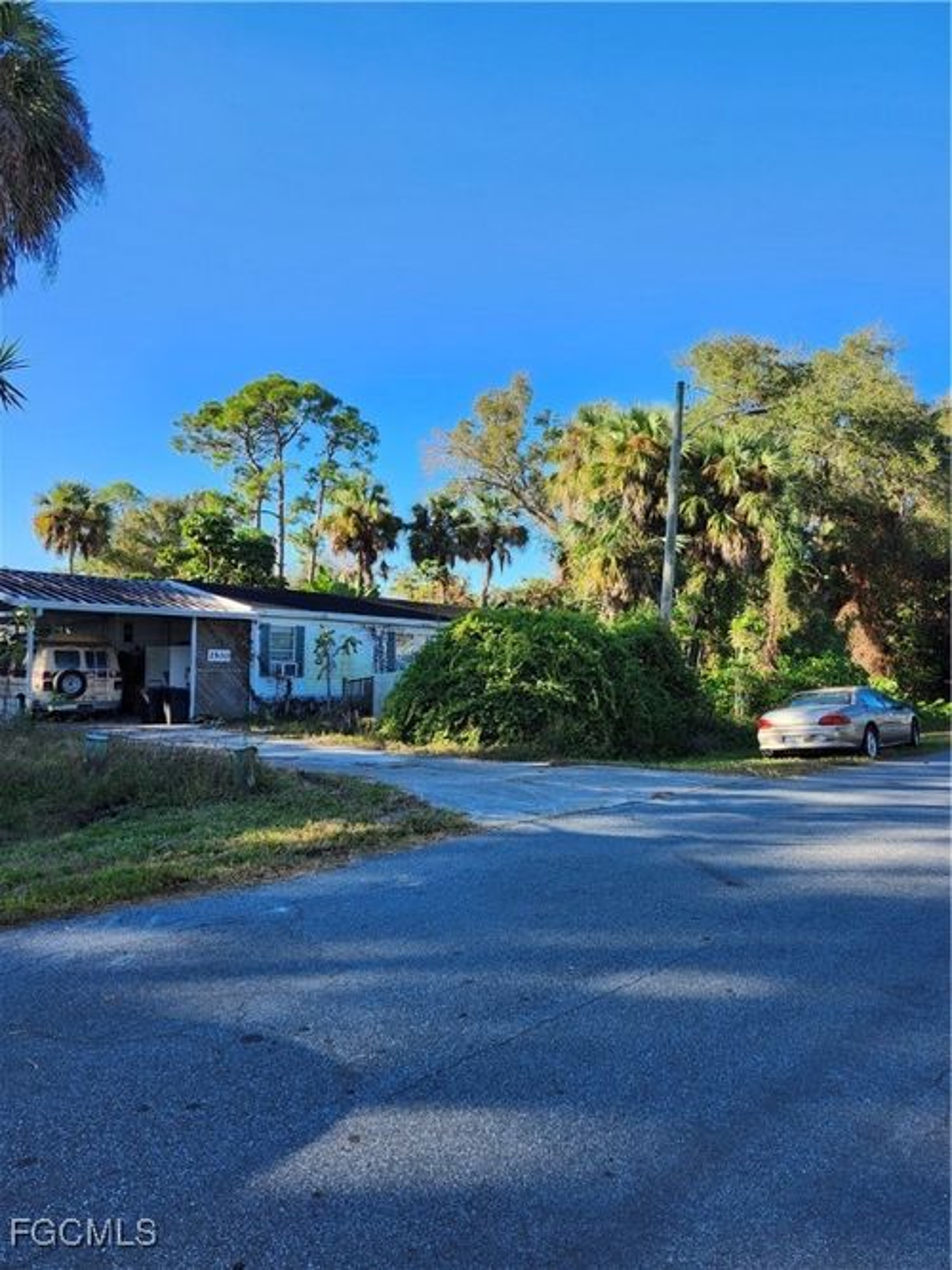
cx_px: 476
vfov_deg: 73.9
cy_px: 635
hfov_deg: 58.9
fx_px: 844
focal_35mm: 23
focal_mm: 5.54
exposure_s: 1/504
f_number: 1.8
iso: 25
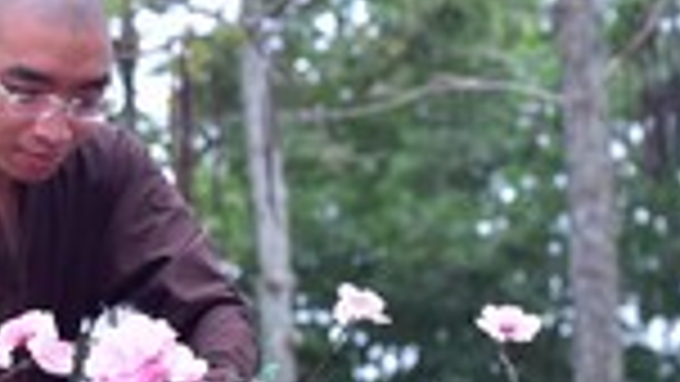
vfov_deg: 5.4
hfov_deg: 9.4
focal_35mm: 226
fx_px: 4076
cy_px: 449
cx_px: -54
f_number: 4.5
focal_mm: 50
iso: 160
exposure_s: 1/160
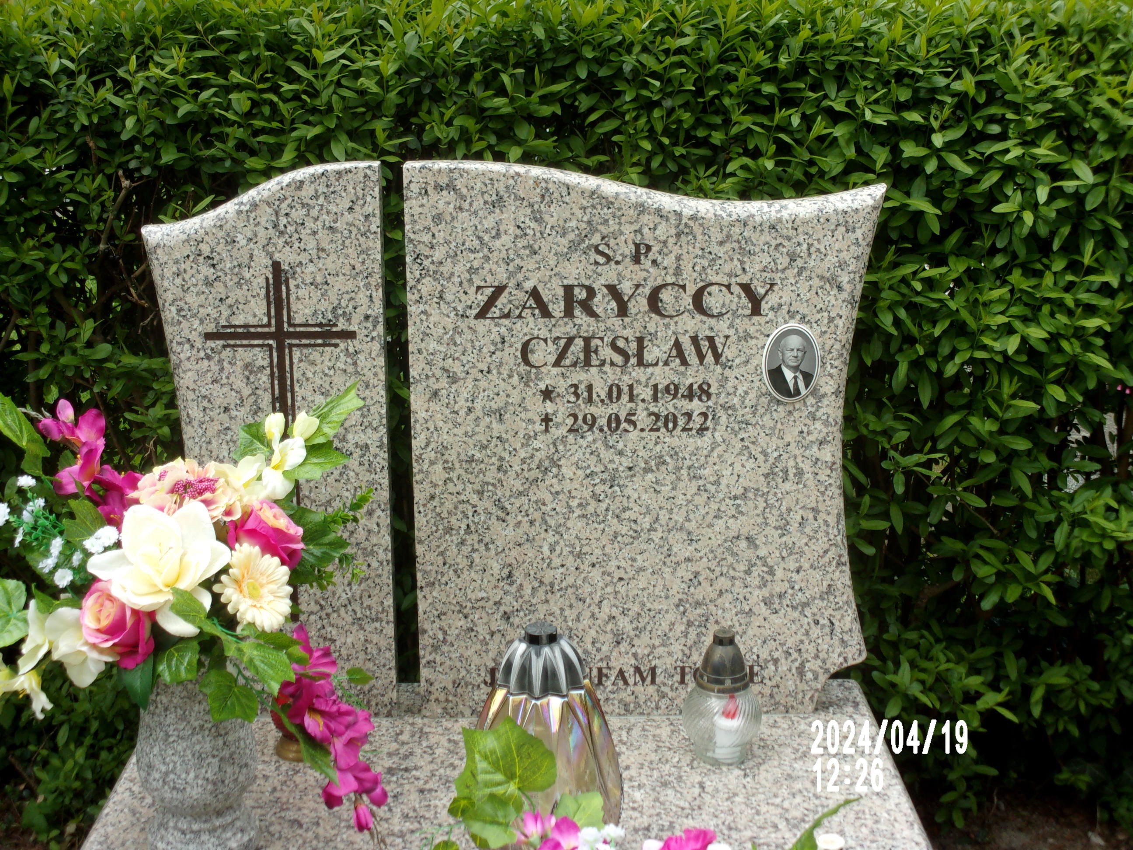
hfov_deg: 36.2
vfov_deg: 27.5
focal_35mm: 53
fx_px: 1735
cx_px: 566
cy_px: 425
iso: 80
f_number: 4.9
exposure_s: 1/200
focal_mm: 9.5
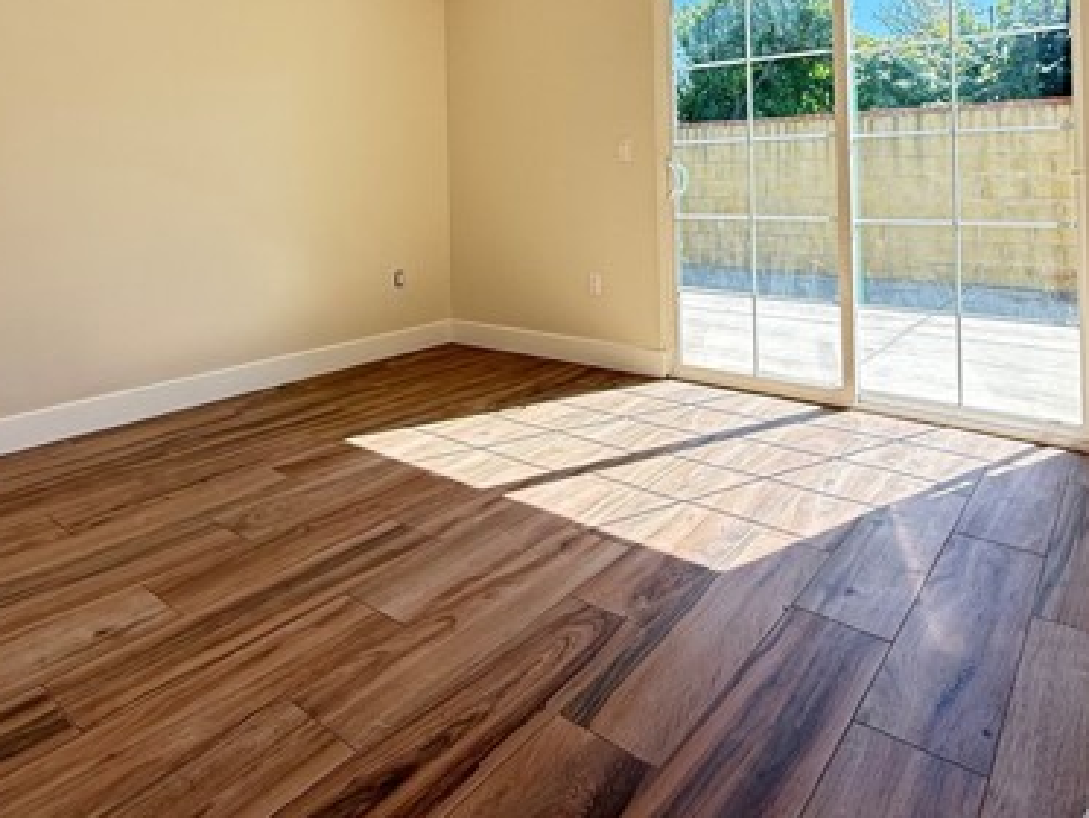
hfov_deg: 71.5
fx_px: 755
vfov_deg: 53.2
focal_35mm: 24
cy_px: 167
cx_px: 566
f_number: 2.2
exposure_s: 1/155
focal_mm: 2.22
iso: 64
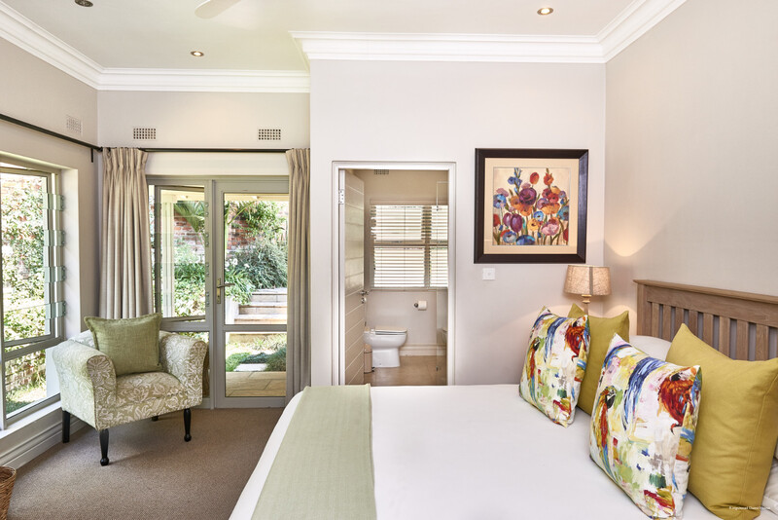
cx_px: 389
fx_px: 519
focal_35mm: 24
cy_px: 260
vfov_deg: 53.2
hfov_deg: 73.7
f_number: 9
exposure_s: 1/40
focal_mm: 24
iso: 640
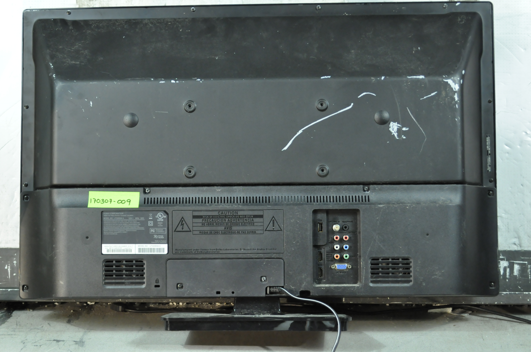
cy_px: 180
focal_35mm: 60
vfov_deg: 22.6
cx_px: 242
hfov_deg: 33.4
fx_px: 884
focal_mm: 36
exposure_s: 1/8
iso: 1600
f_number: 5
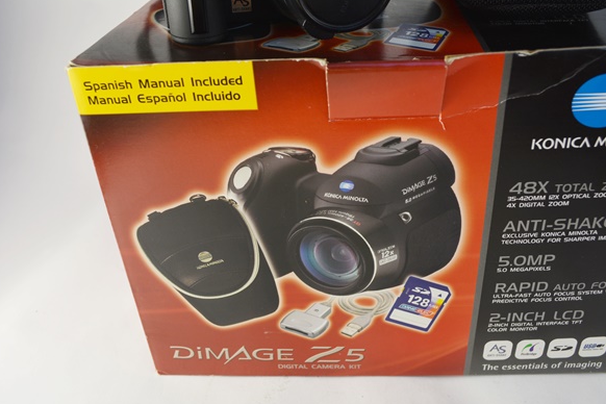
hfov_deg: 55.8
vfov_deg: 38.9
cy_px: 201
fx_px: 572
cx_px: 309
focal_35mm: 34
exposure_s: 1/125
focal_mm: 22
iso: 220
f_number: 5.6
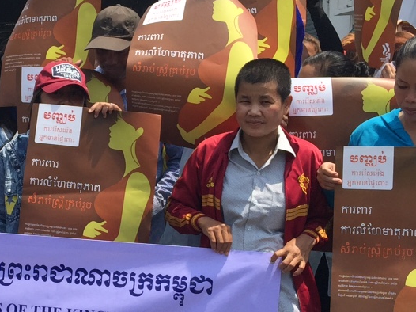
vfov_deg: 16.3
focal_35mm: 90
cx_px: 30
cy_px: 219
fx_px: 1081
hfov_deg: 21.2
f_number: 2.2
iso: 32
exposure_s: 1/1647
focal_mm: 4.15
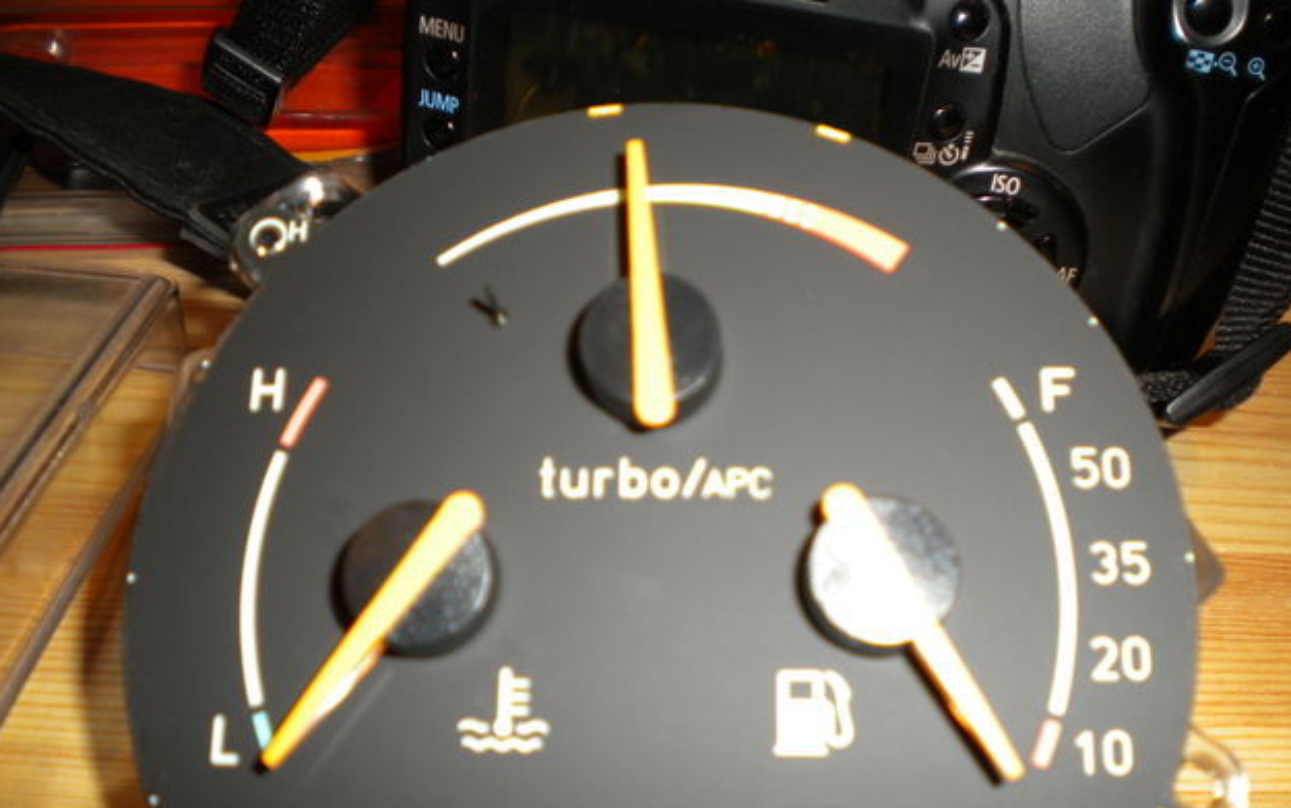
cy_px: 479
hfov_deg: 51.5
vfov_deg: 33.5
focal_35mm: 38
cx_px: 653
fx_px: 1337
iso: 80
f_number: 3.1
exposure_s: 1/30
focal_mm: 6.3
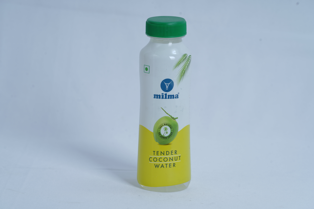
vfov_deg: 6.9
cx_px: 157
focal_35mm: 200
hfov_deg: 10.3
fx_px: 1745
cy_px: 104
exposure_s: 1/160
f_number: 10
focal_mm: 200
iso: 80
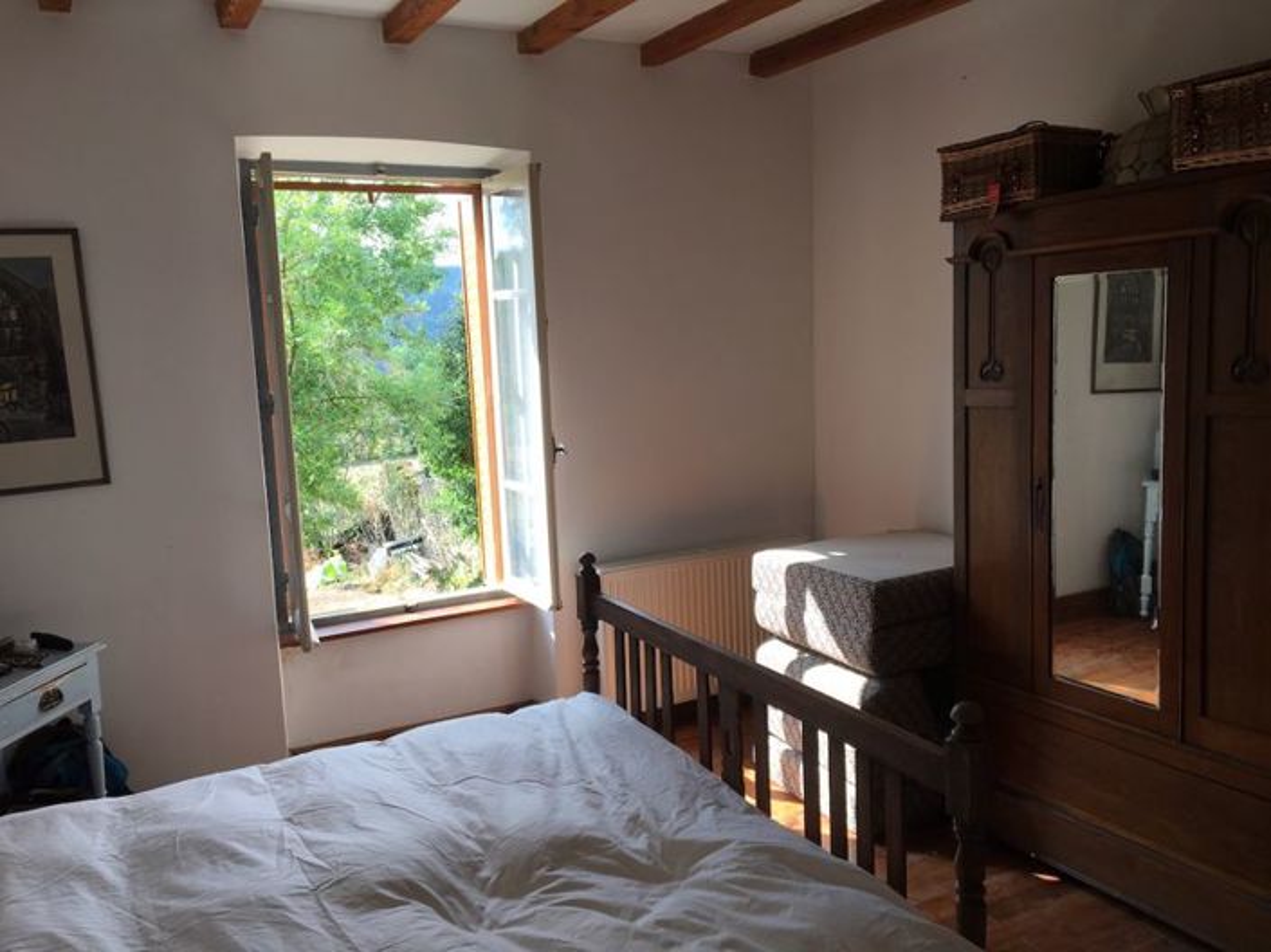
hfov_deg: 61.7
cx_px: 636
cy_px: 476
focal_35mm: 29
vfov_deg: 48.2
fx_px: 1064
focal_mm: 4.15
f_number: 2.2
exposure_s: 1/169
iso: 25
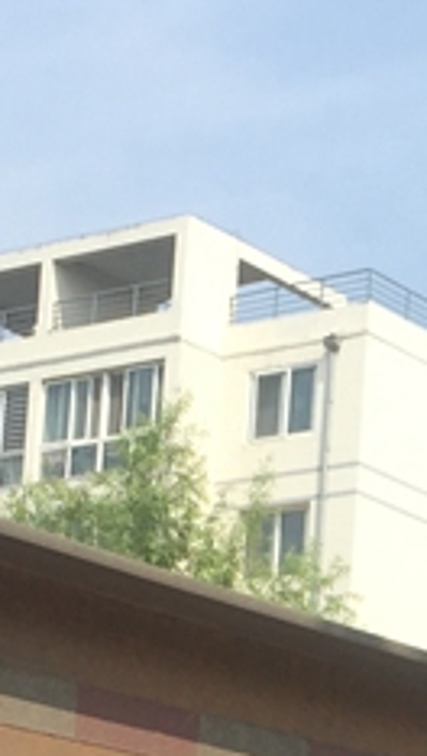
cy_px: 979
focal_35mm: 138
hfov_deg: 8.6
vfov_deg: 14.9
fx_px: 2772
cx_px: 689
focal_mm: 4.15
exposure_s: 1/1199
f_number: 2.2
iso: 32
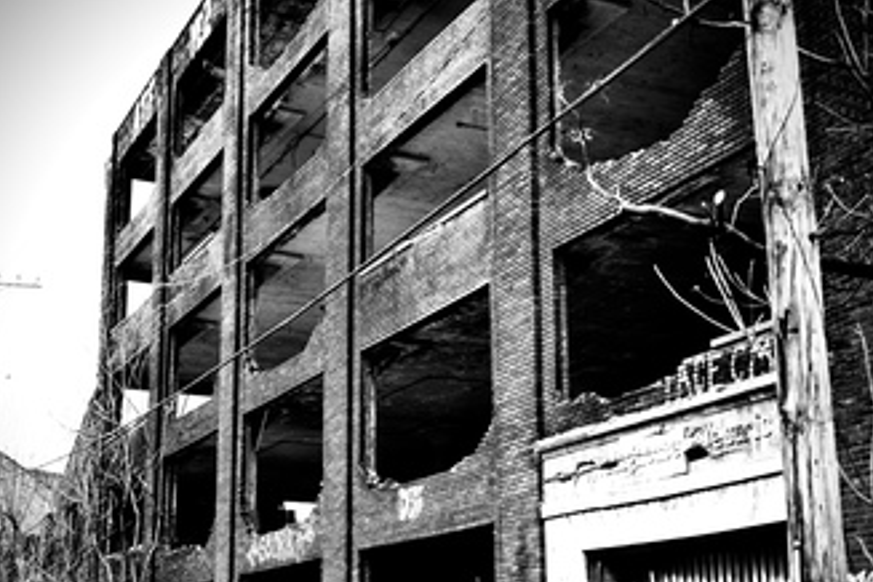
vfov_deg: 24.5
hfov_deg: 36.2
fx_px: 1334
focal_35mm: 55
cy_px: 392
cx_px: 419
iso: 100
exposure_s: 1/320
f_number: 2.8
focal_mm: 26
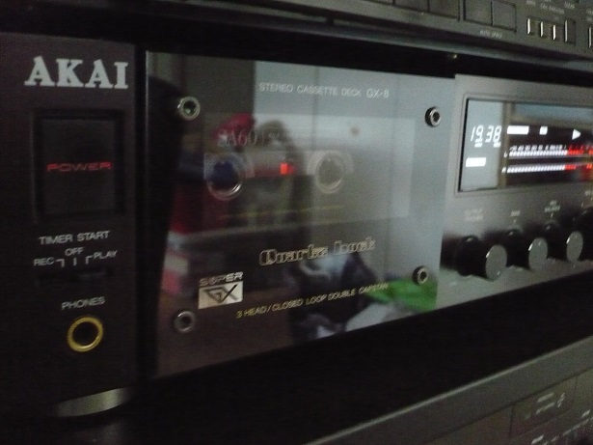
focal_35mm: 35
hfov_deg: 52.6
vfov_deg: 40.7
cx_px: 296
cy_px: 222
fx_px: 599
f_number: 2.8
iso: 1250
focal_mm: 5.8
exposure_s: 1/8
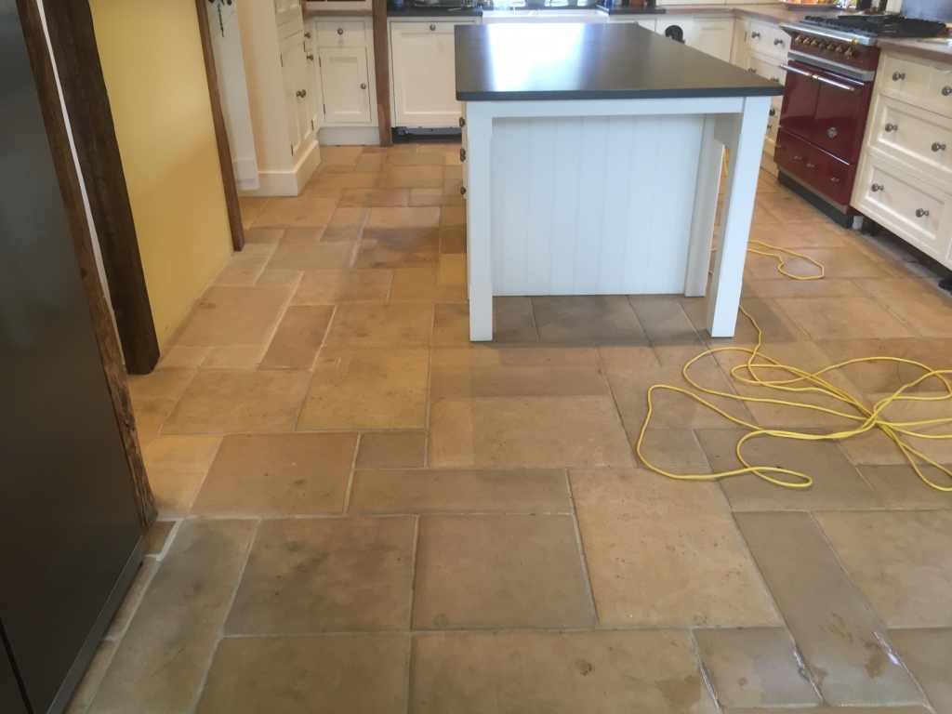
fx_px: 798
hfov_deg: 61.7
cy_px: 357
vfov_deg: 48.2
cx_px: 476
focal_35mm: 29
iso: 100
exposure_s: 1/33
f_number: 2.2
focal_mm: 4.15
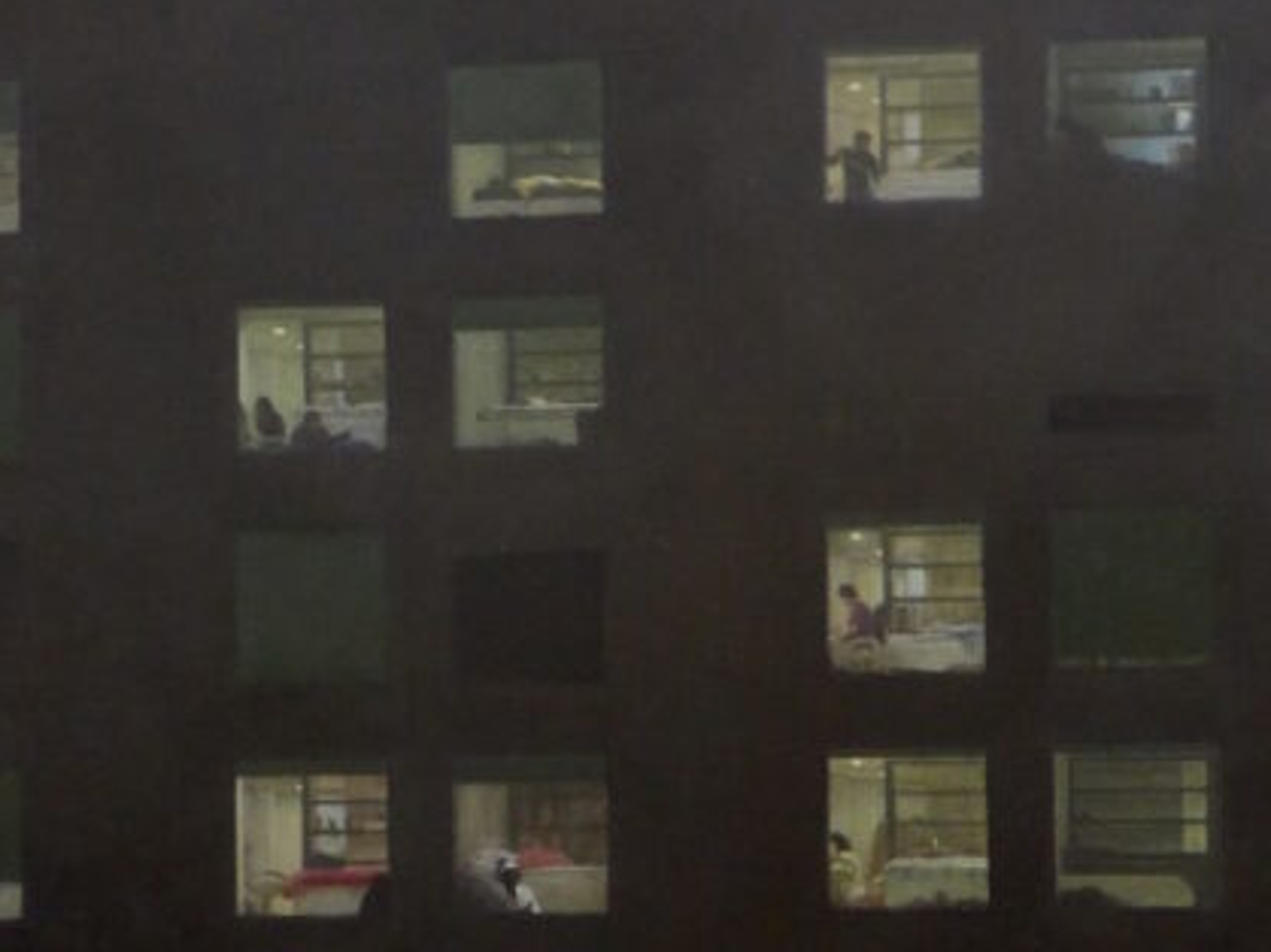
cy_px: 455
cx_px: 579
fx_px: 4552
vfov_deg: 11.9
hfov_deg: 15.9
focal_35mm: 124
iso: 1250
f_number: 5.3
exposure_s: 1/4
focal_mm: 17.1
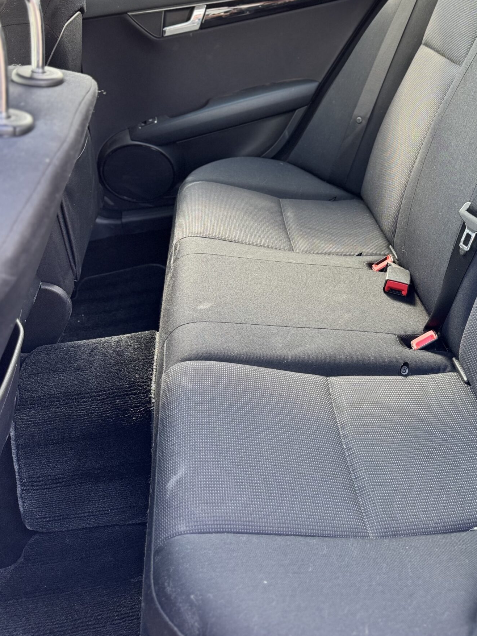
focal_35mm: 35
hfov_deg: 39.8
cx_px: 347
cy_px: 183
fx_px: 643
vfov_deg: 51.0
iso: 100
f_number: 1.78
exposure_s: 1/121
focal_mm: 6.76
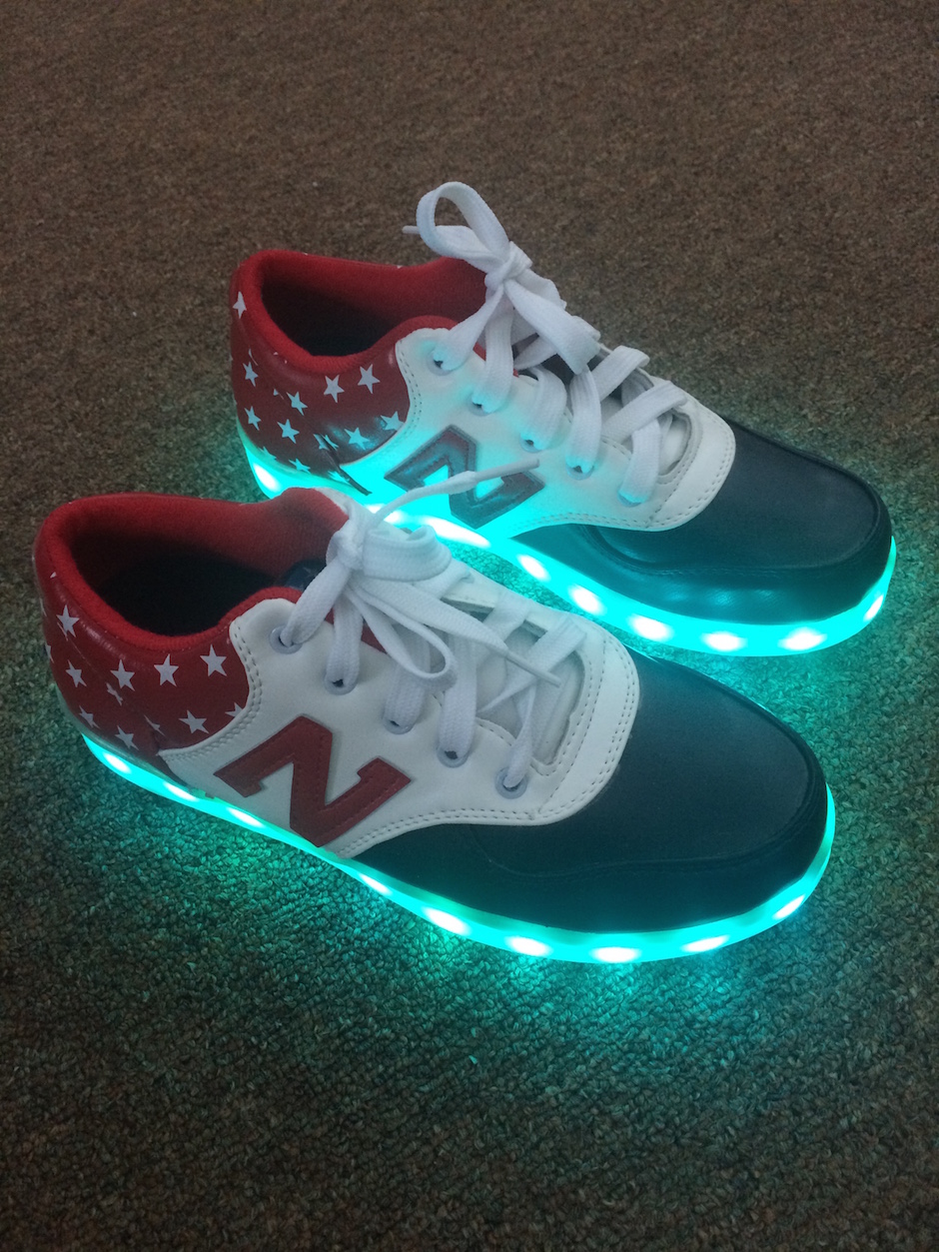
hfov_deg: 48.2
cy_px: 626
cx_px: 470
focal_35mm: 29
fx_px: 1049
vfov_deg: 61.7
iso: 200
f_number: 2.2
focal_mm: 4.15
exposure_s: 1/30
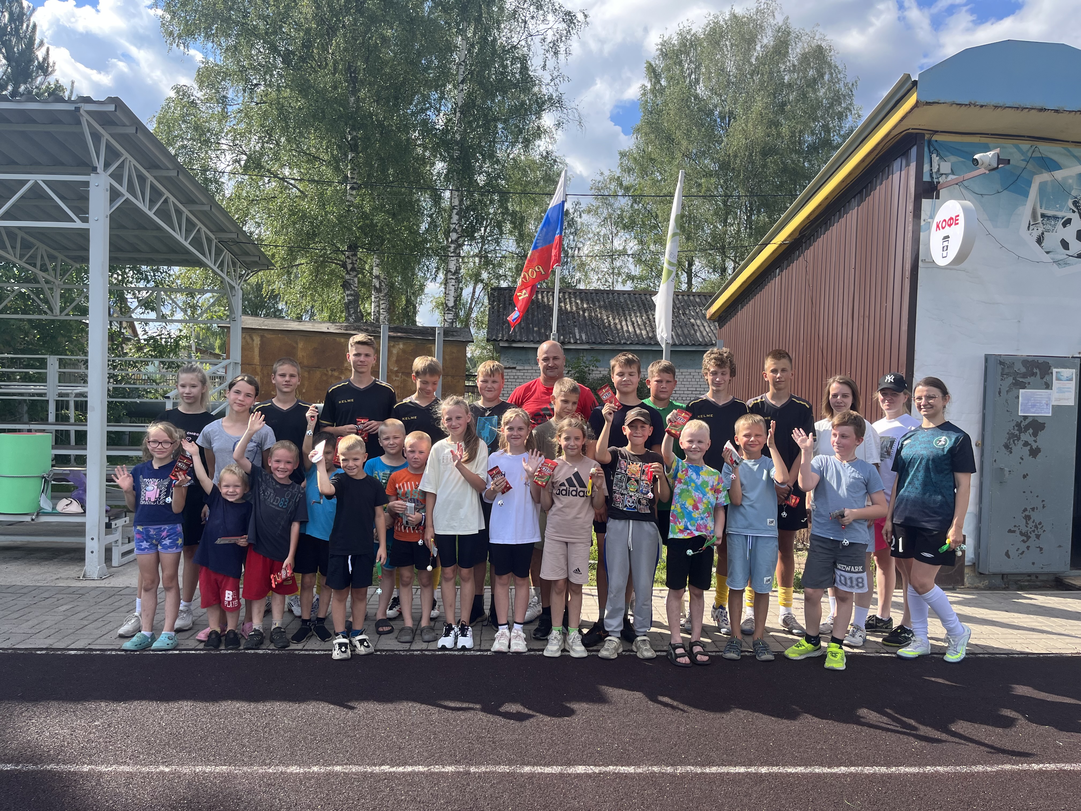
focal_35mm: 26
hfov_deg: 67.3
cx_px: 540
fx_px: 812
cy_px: 406
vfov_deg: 53.1
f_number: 1.6
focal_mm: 5.1
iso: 50
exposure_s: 1/1339
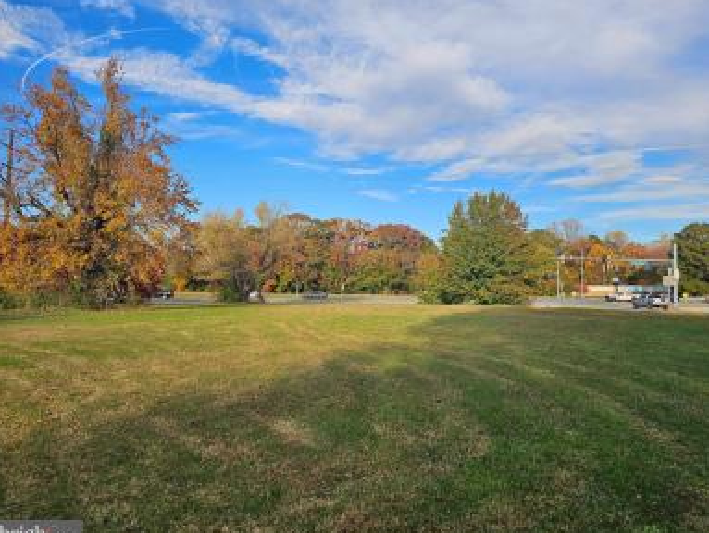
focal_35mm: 24
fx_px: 492
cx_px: 363
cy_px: 272
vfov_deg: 56.9
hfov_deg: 71.5
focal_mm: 6.3
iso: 10
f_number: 1.7
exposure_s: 1/394
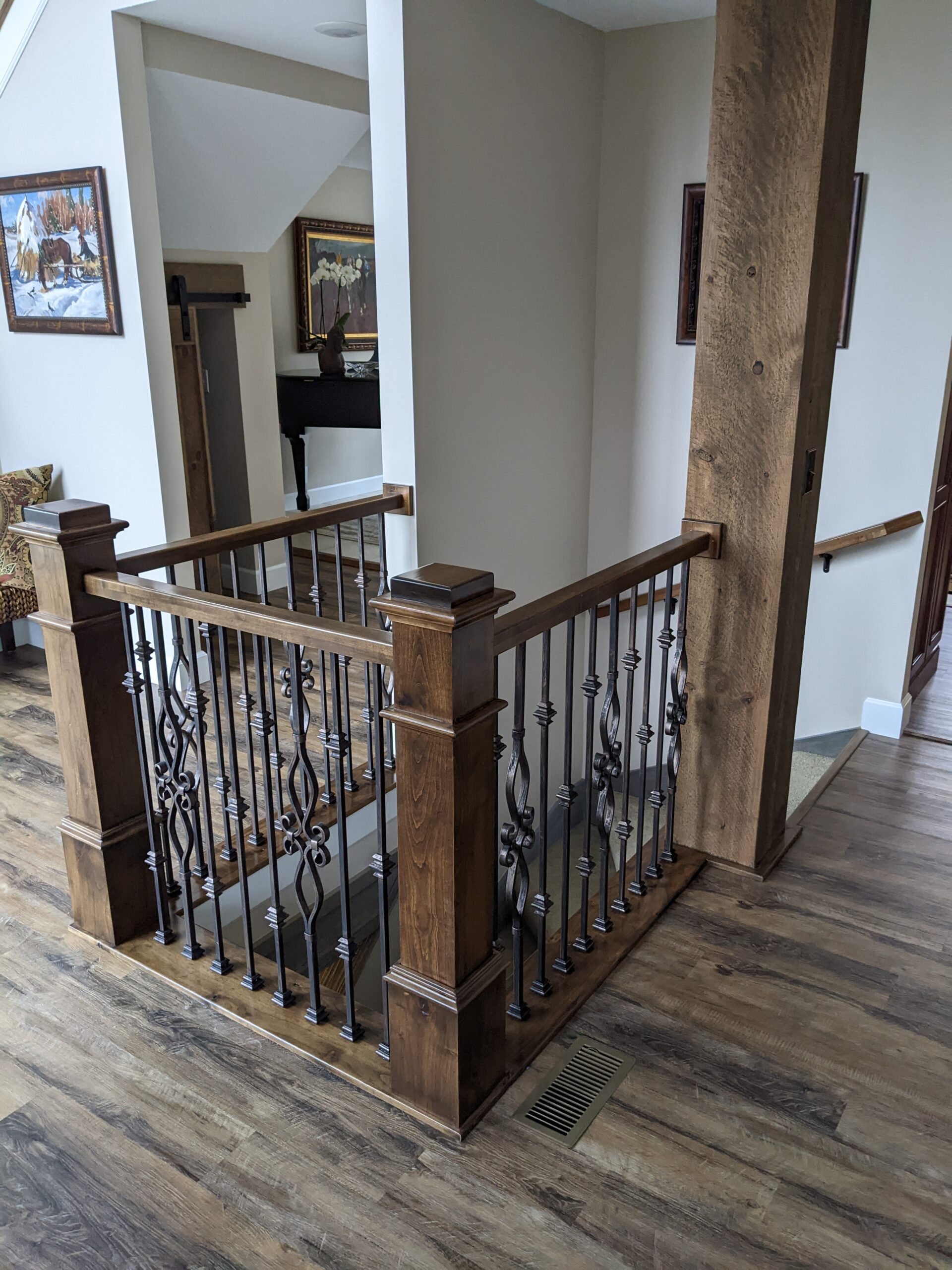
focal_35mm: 27
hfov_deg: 51.4
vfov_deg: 65.3
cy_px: 635
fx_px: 990
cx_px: 476
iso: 387
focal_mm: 4.38
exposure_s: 1/120
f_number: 1.73
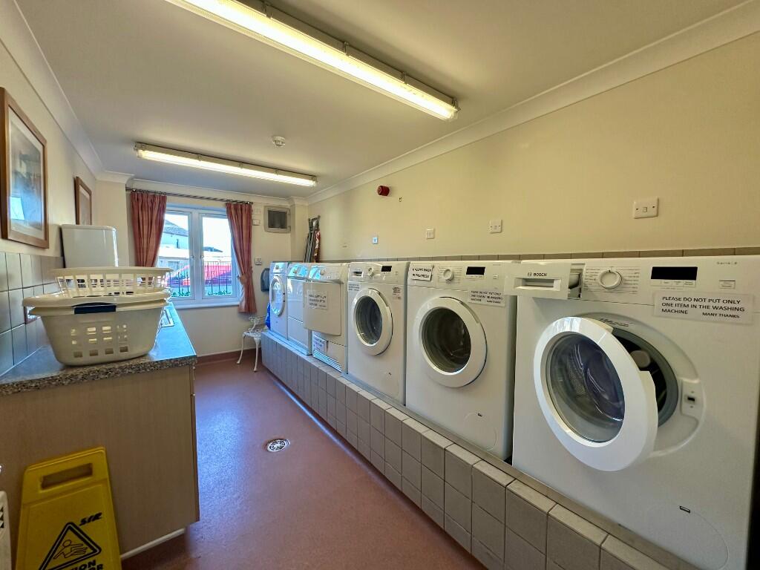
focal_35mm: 14
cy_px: 285
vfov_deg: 85.7
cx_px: 380
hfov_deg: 102.1
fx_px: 307
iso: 160
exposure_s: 1/100
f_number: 2.2
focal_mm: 2.22
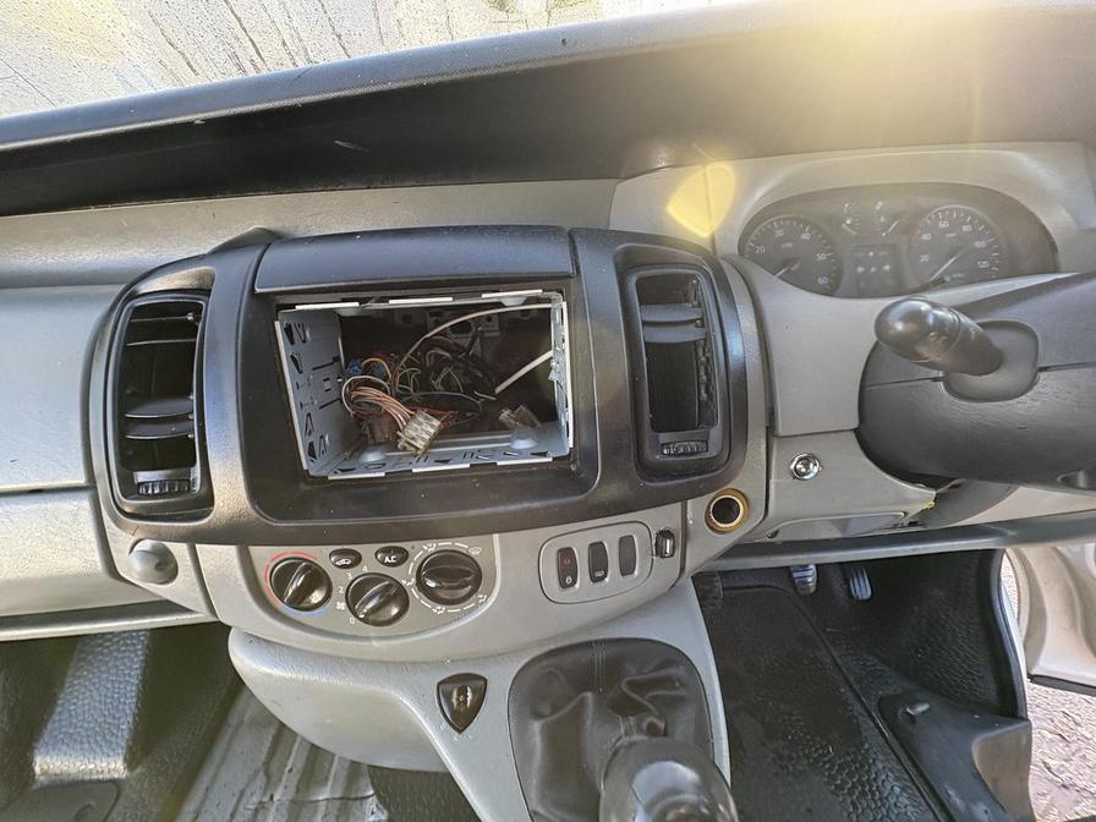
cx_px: 548
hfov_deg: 102.1
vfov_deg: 85.7
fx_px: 443
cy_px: 411
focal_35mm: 14
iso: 125
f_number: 2.2
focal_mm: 2.22
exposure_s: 1/99
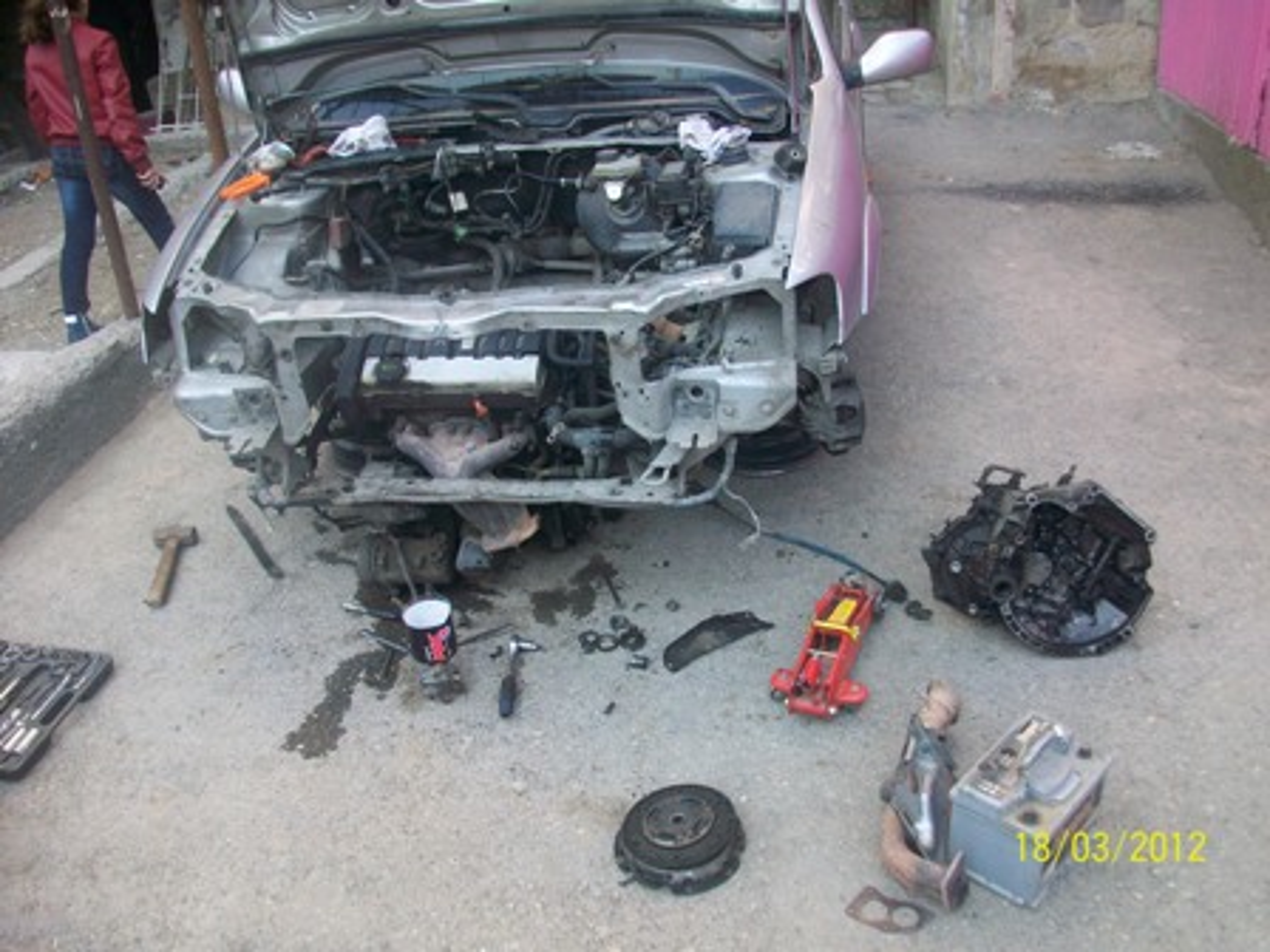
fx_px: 1174
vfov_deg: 44.2
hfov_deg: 56.8
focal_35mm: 32
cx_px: 635
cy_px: 476
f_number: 2.8
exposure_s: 1/100
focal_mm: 5.7
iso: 64
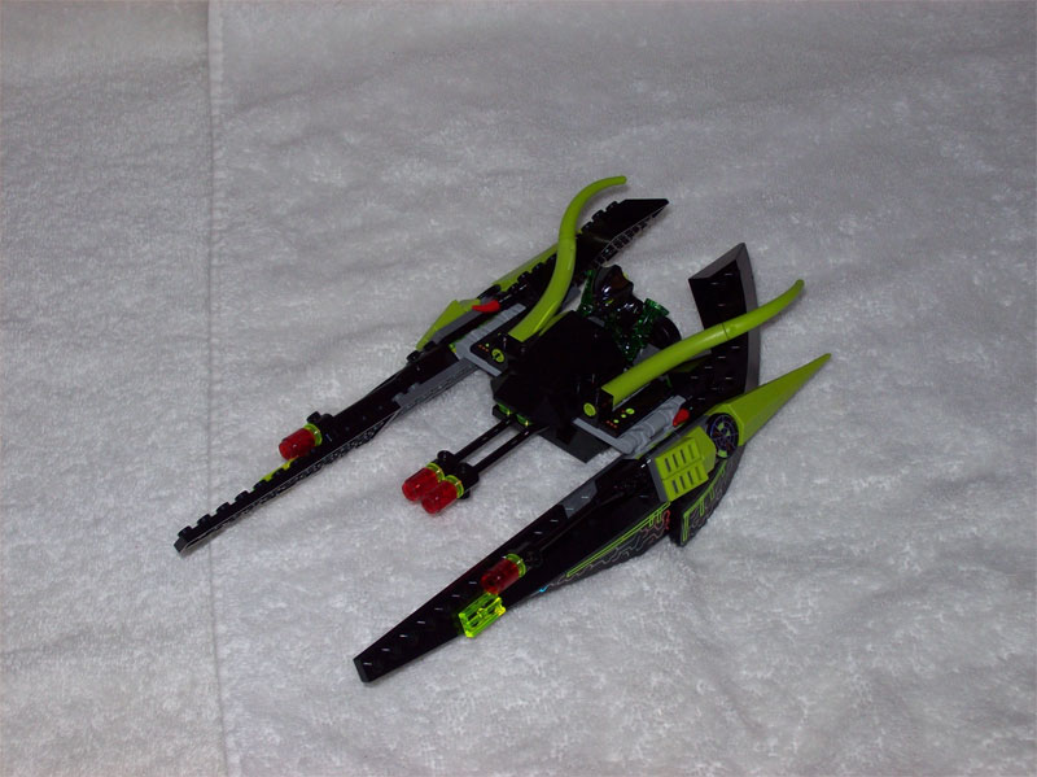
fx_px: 2096
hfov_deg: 27.8
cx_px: 518
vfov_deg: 21.0
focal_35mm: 70
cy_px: 388
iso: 80
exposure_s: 1/97.2
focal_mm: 11.6
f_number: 3.8
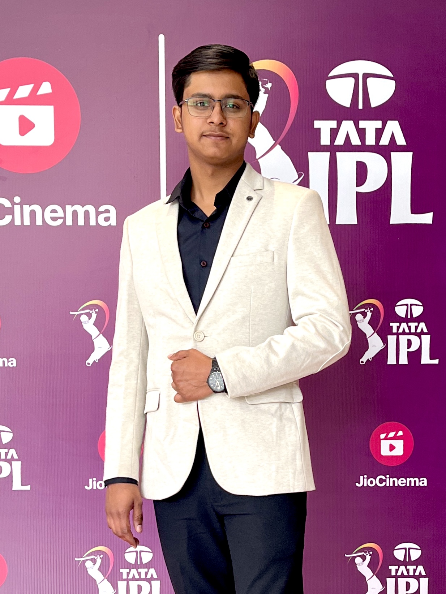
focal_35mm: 26
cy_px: 297
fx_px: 446
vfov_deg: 67.3
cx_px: 223
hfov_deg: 53.1
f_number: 1.6
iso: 100
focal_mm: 5.1
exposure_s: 1/100
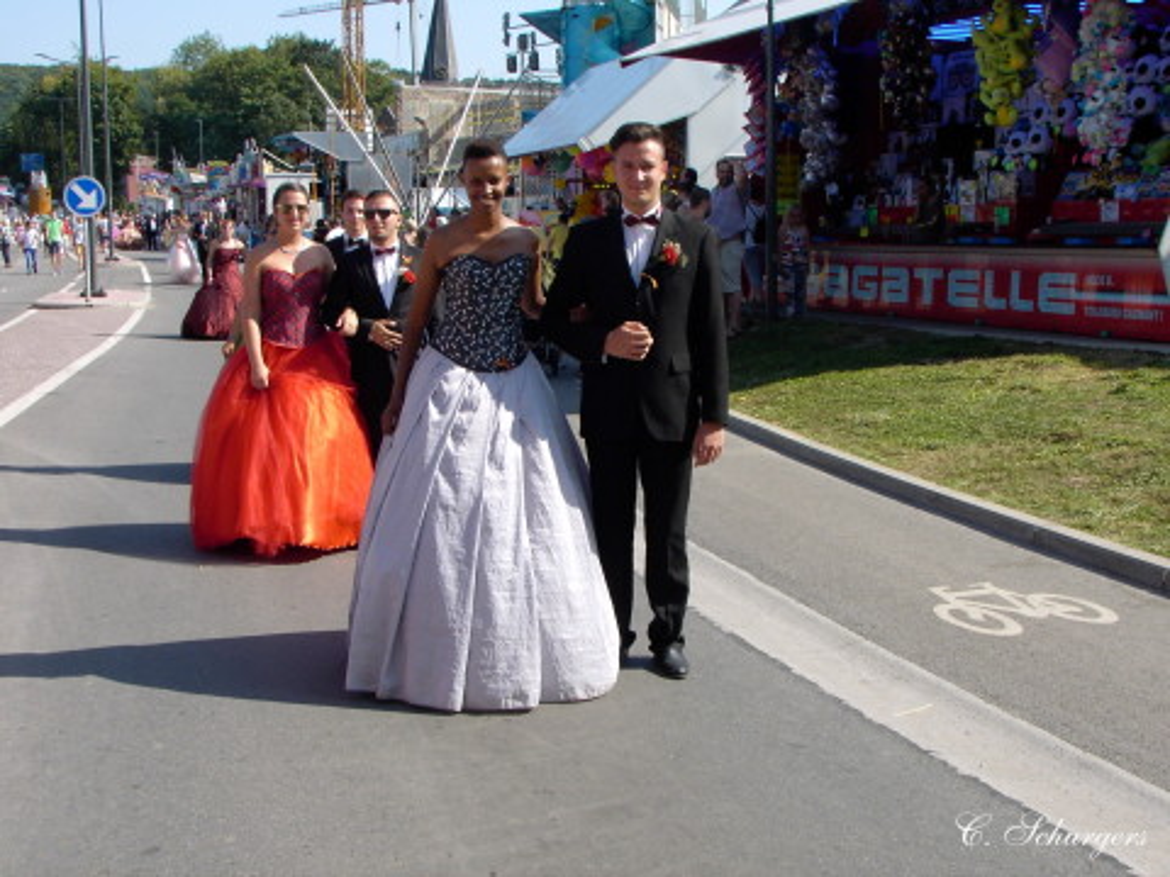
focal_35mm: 49
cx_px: 585
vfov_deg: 29.7
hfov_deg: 38.9
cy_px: 438
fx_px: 1656
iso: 70
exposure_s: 1/220
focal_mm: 7.5
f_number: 5
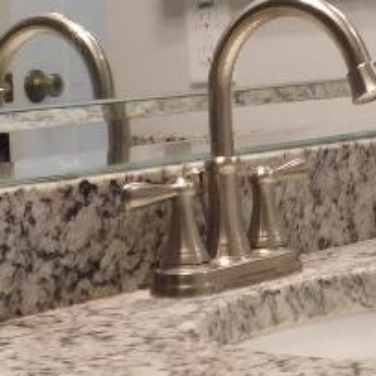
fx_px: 1634
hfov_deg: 13.1
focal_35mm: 133
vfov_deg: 12.8
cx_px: 236
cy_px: -88
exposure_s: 1/30
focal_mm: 5.3
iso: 125
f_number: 3.2
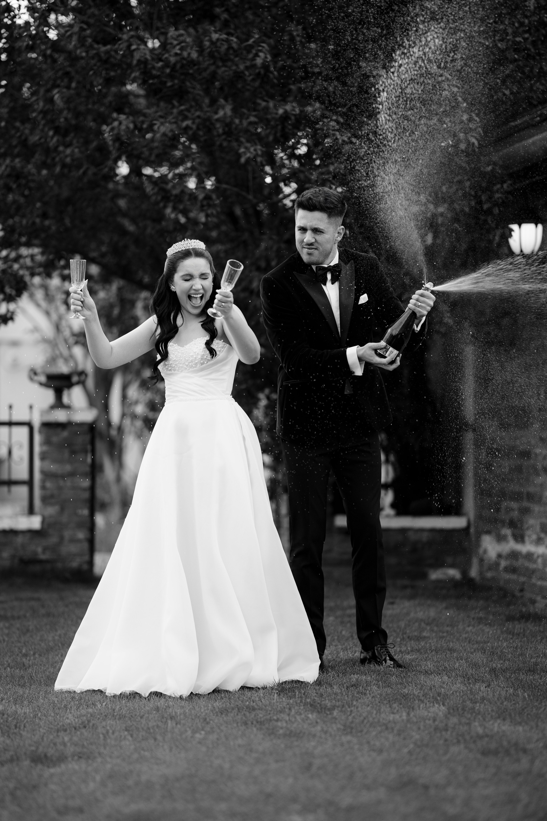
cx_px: 274
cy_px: 410
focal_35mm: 85
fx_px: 1937
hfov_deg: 16.1
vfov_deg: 23.9
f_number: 1.4
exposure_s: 1/1000
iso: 400
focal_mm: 85
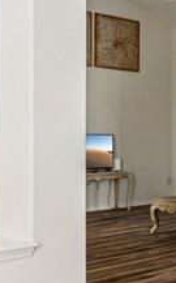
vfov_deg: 26.8
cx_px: 357
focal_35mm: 77
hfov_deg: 14.1
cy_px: 140
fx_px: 593
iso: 400
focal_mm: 16
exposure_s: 1/90
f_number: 8
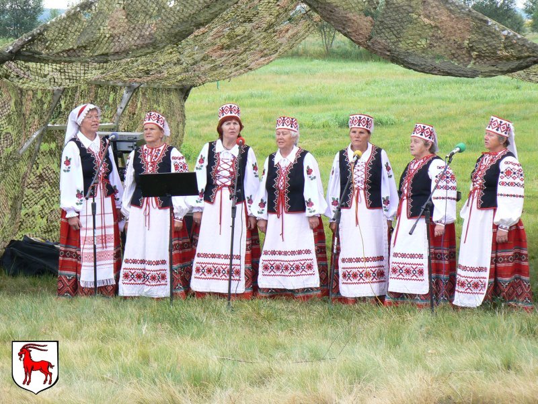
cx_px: 269
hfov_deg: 15.2
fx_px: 2020
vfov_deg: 11.4
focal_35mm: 130
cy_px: 202
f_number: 4
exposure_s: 1/100
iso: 80
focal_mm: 21.6
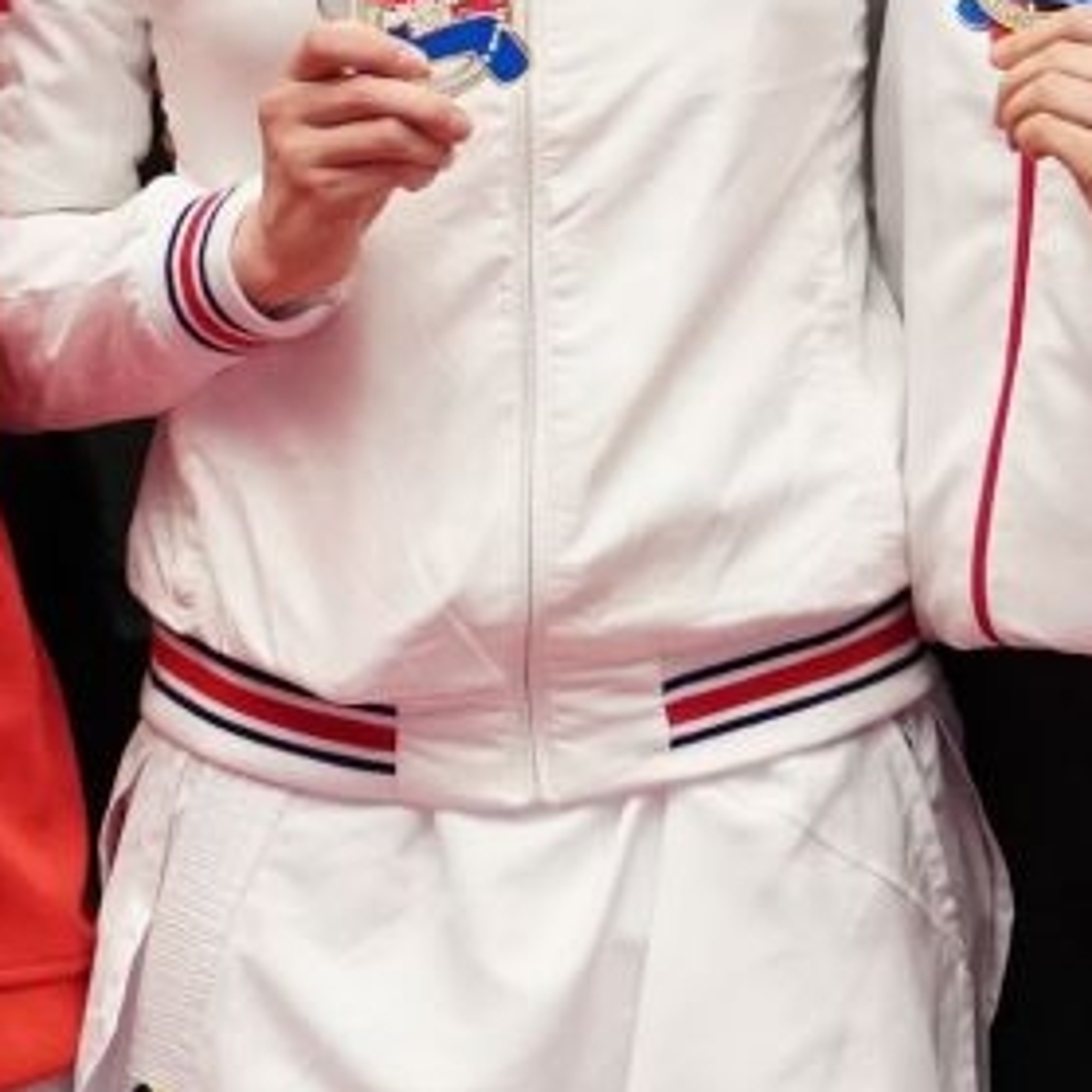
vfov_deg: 3.0
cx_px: 607
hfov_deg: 3.0
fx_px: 20736
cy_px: 751
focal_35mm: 581
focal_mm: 106
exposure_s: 1/1000
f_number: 2.8
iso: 4000
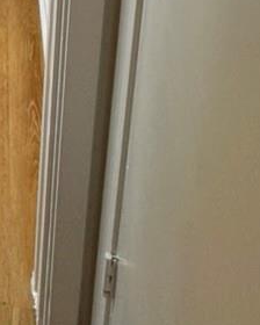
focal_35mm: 50
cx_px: -94
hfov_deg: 25.3
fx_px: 481
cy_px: -200
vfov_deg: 24.9
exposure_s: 1/120
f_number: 2.2
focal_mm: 2.22
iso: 250
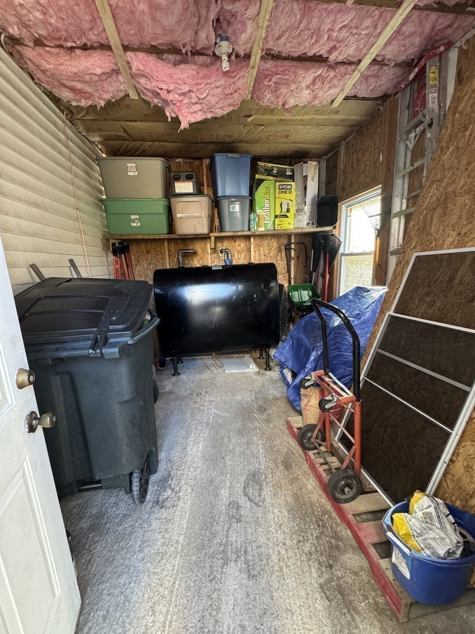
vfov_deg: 102.1
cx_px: 238
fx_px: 256
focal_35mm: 14
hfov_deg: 85.7
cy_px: 317
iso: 500
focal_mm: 2.22
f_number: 2.2
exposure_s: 1/60
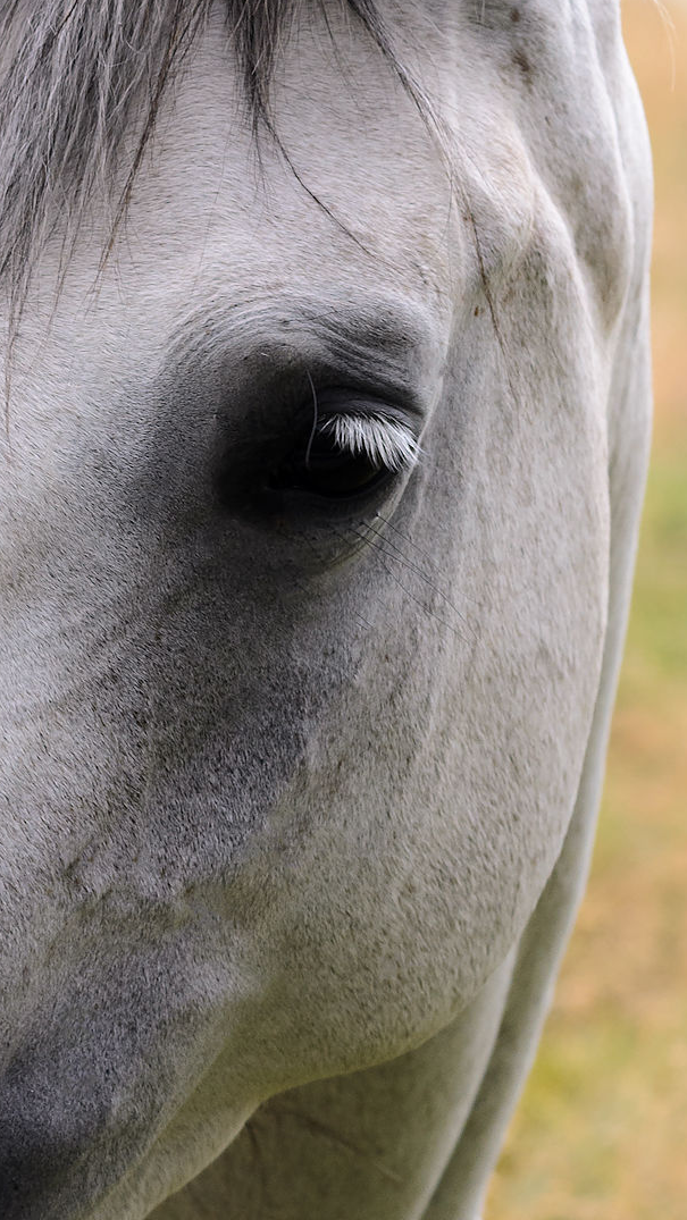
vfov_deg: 7.7
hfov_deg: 4.3
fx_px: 9064
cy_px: 466
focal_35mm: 280
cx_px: 106
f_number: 9
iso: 400
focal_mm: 80
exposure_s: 1/320
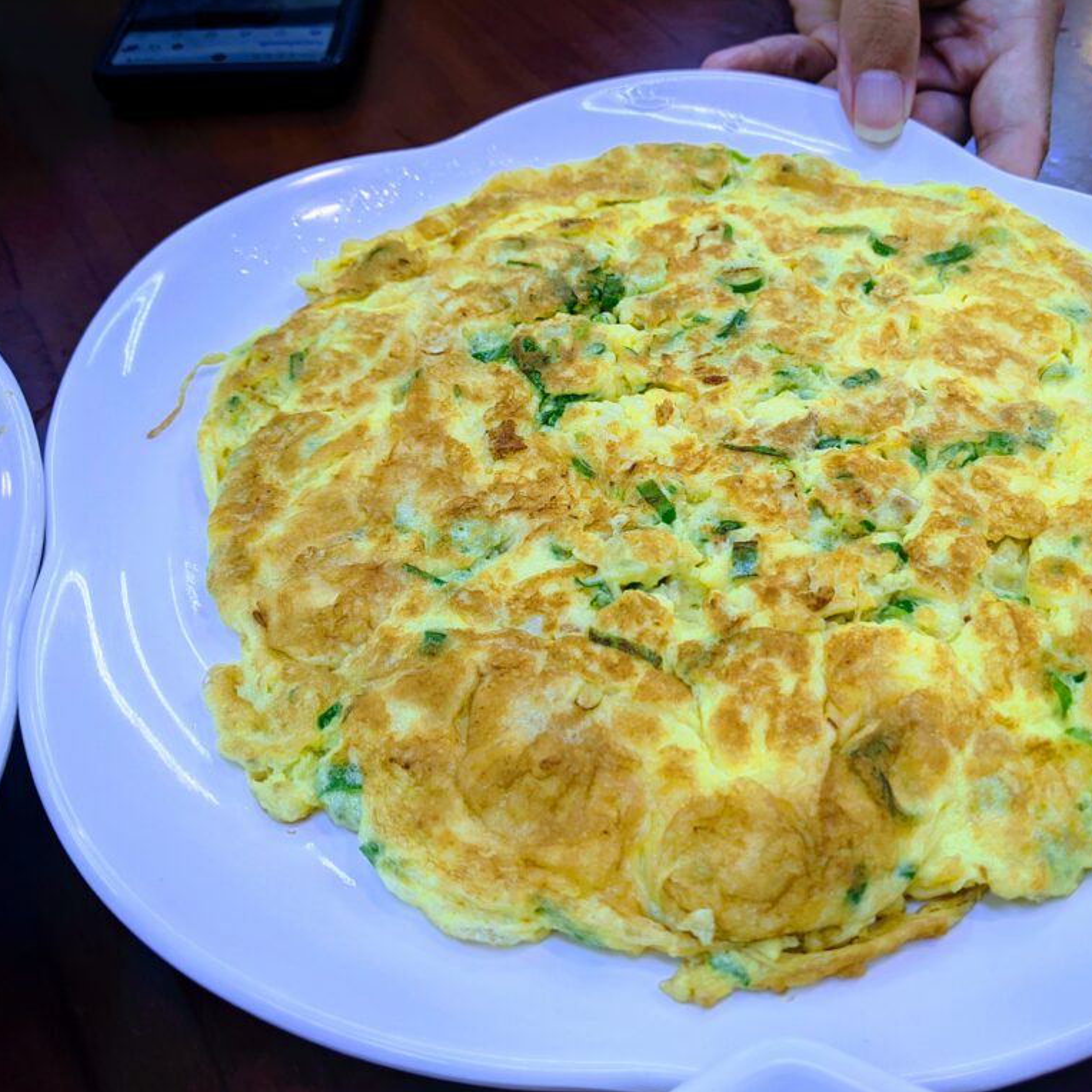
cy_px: 546
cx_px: 700
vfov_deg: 51.1
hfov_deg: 50.4
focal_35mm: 32
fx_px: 1142
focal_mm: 4.44
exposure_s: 1/40
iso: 71
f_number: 1.8
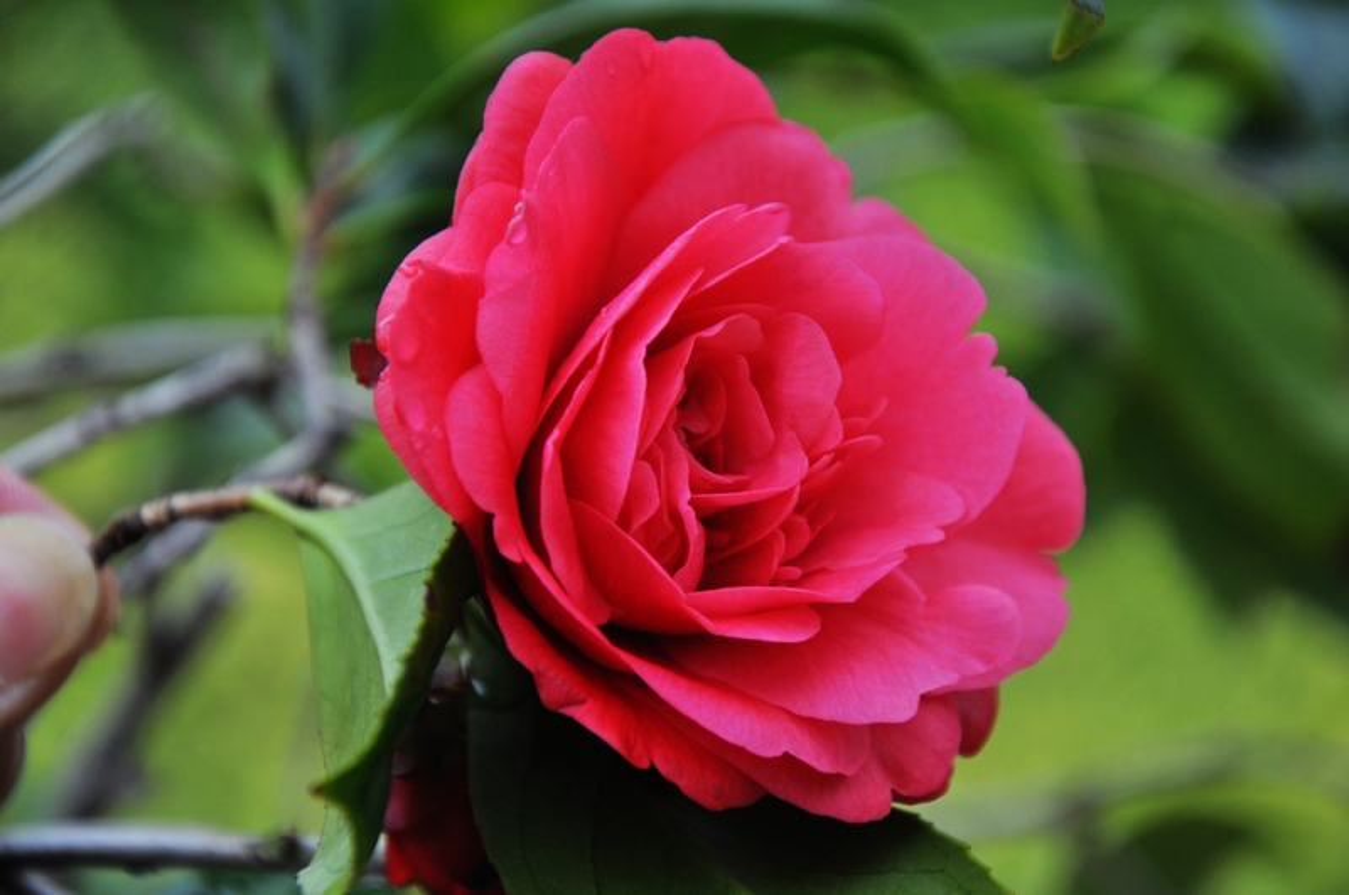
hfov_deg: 13.1
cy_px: 448
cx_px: 674
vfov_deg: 8.7
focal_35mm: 158
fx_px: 5893
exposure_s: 1/320
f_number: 5.6
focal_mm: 105
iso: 400
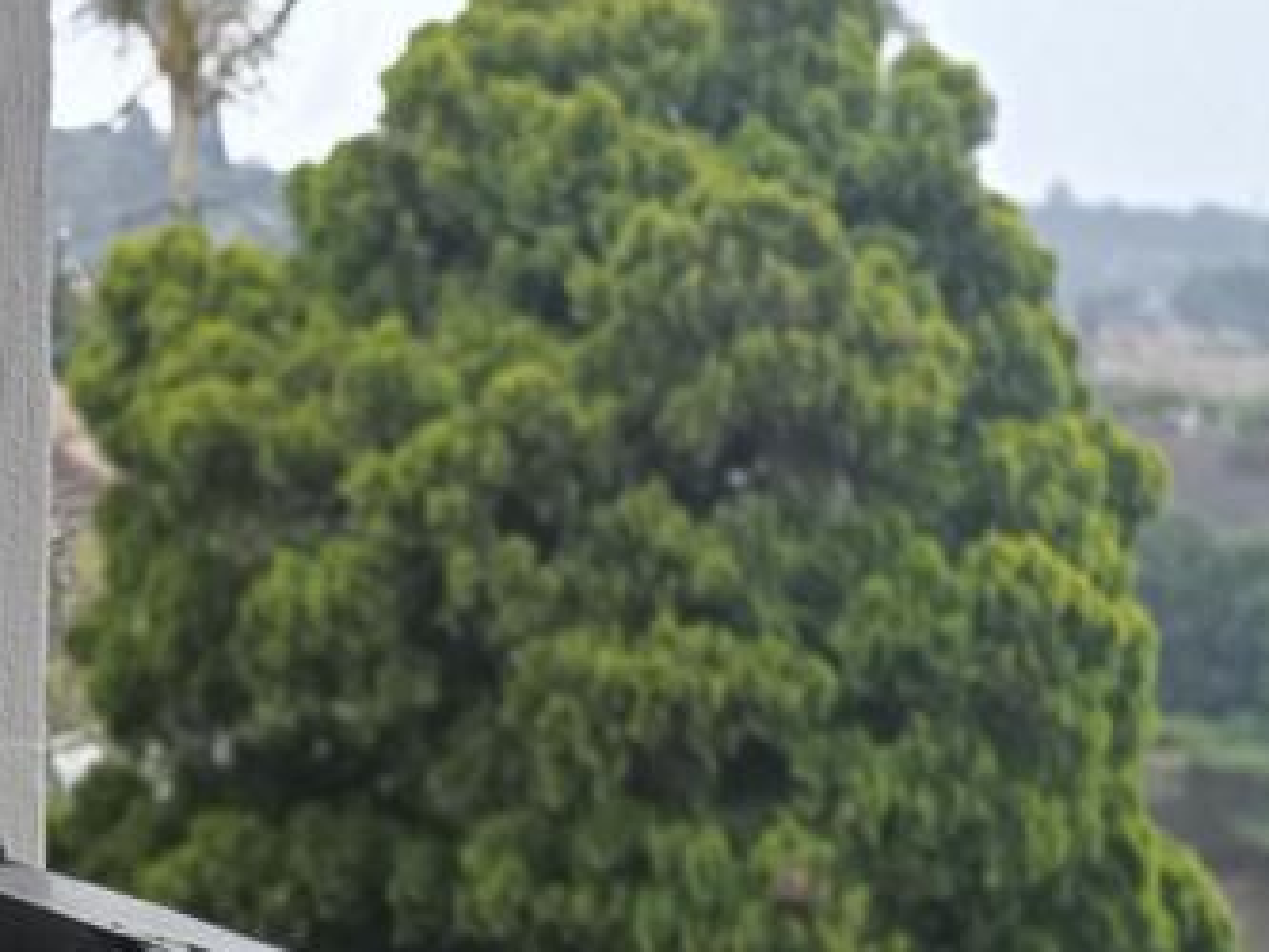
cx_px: 76
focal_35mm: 113
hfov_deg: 17.1
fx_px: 4144
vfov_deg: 13.0
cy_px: 941
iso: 50
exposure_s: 1/136
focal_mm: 7.08
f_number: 4.5
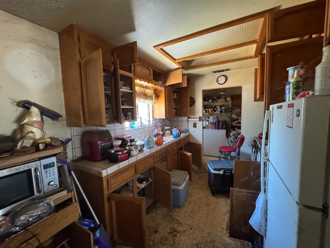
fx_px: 133
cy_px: 124
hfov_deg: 102.1
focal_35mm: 14
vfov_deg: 85.7
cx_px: 165
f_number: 2.2
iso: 1250
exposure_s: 1/60
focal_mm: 2.22
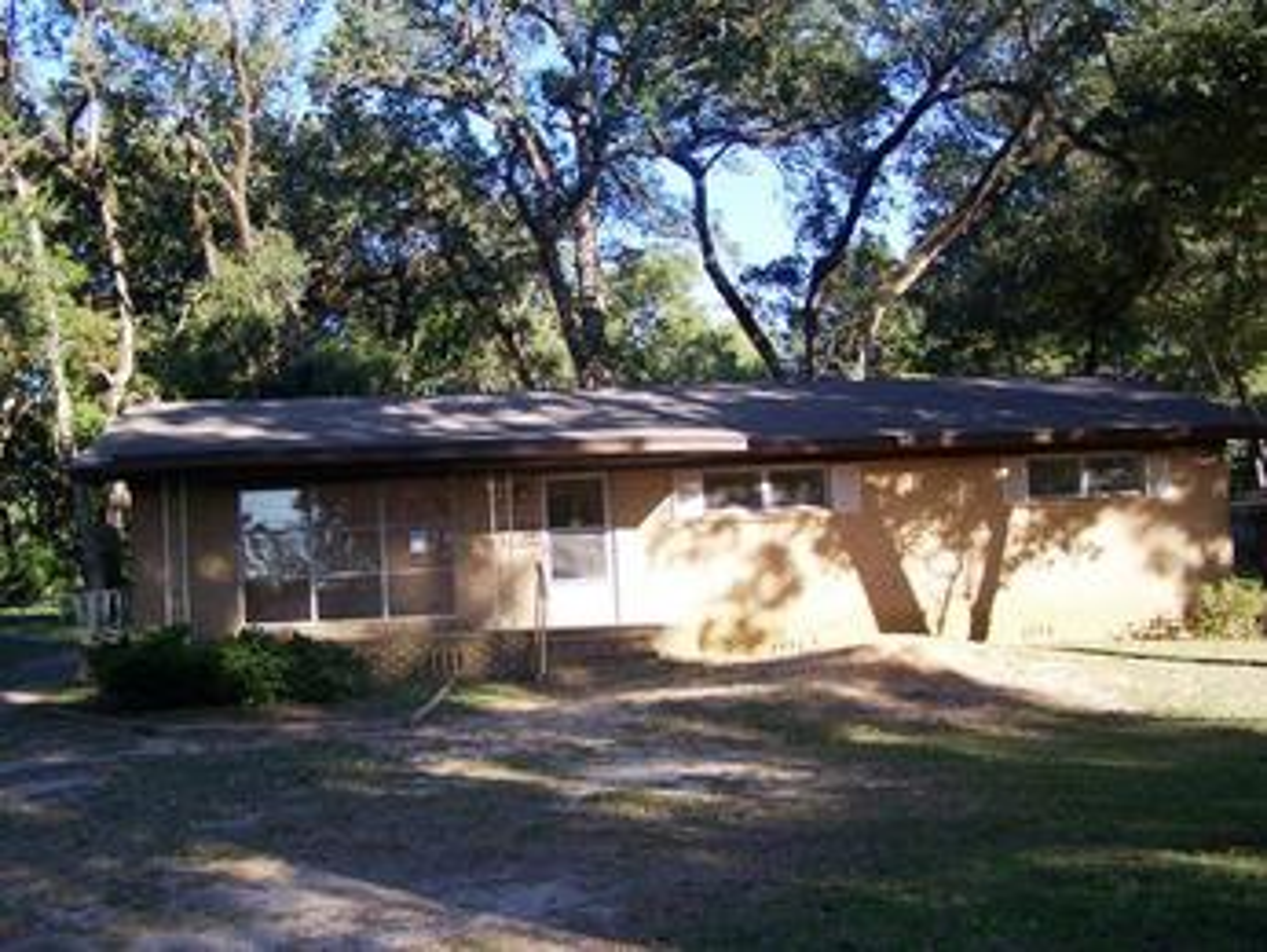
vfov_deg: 37.8
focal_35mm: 38
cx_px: 634
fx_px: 1392
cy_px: 476
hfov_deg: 48.9
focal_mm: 6.3
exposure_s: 1/320
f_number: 2.8
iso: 80
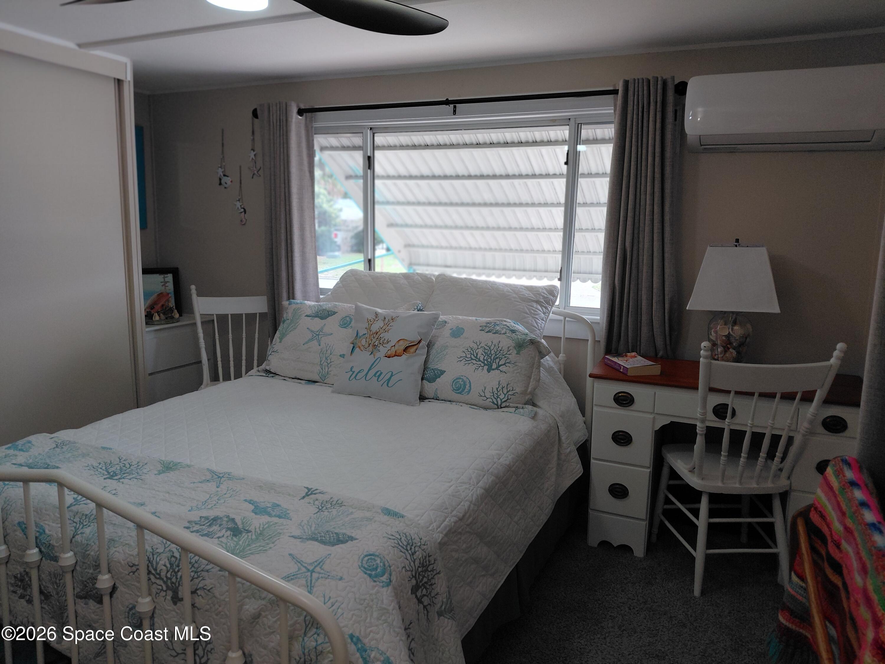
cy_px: 332
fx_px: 639
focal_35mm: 25
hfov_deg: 69.4
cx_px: 442
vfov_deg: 54.9
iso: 100
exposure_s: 1/120
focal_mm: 4.69
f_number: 1.8
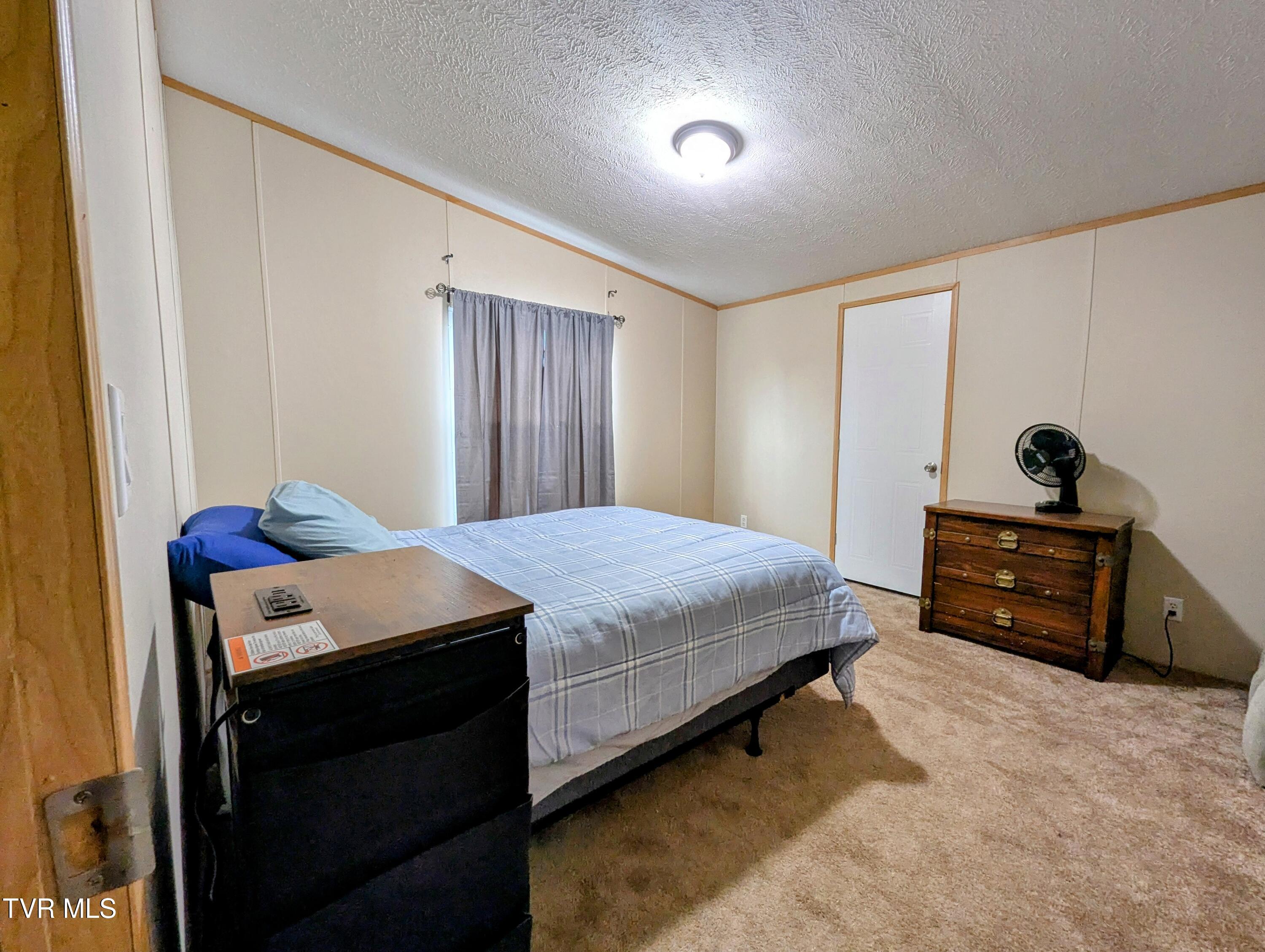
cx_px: 632
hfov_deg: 106.1
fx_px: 476
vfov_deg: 90.0
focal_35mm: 13
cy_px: 476
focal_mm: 1.95
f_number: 2.2
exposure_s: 1/24
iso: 123
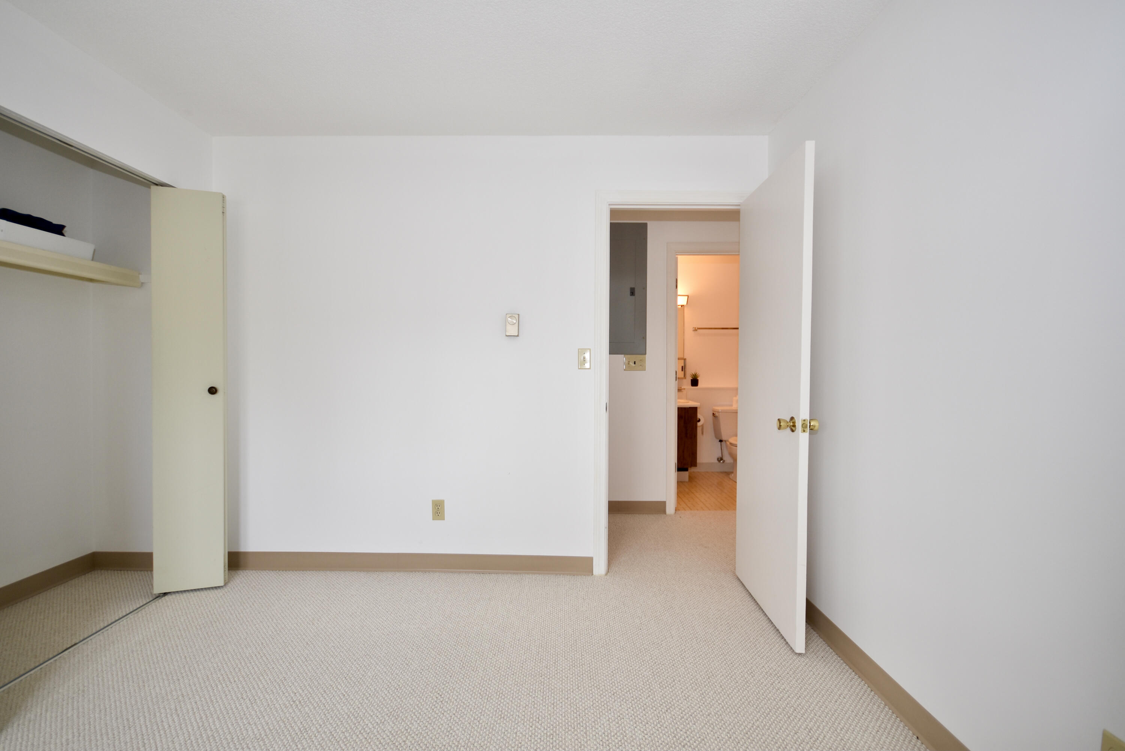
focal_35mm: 15
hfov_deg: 100.4
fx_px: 469
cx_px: 562
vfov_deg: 77.4
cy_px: 376
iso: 220
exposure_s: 1/60
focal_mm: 10
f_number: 4
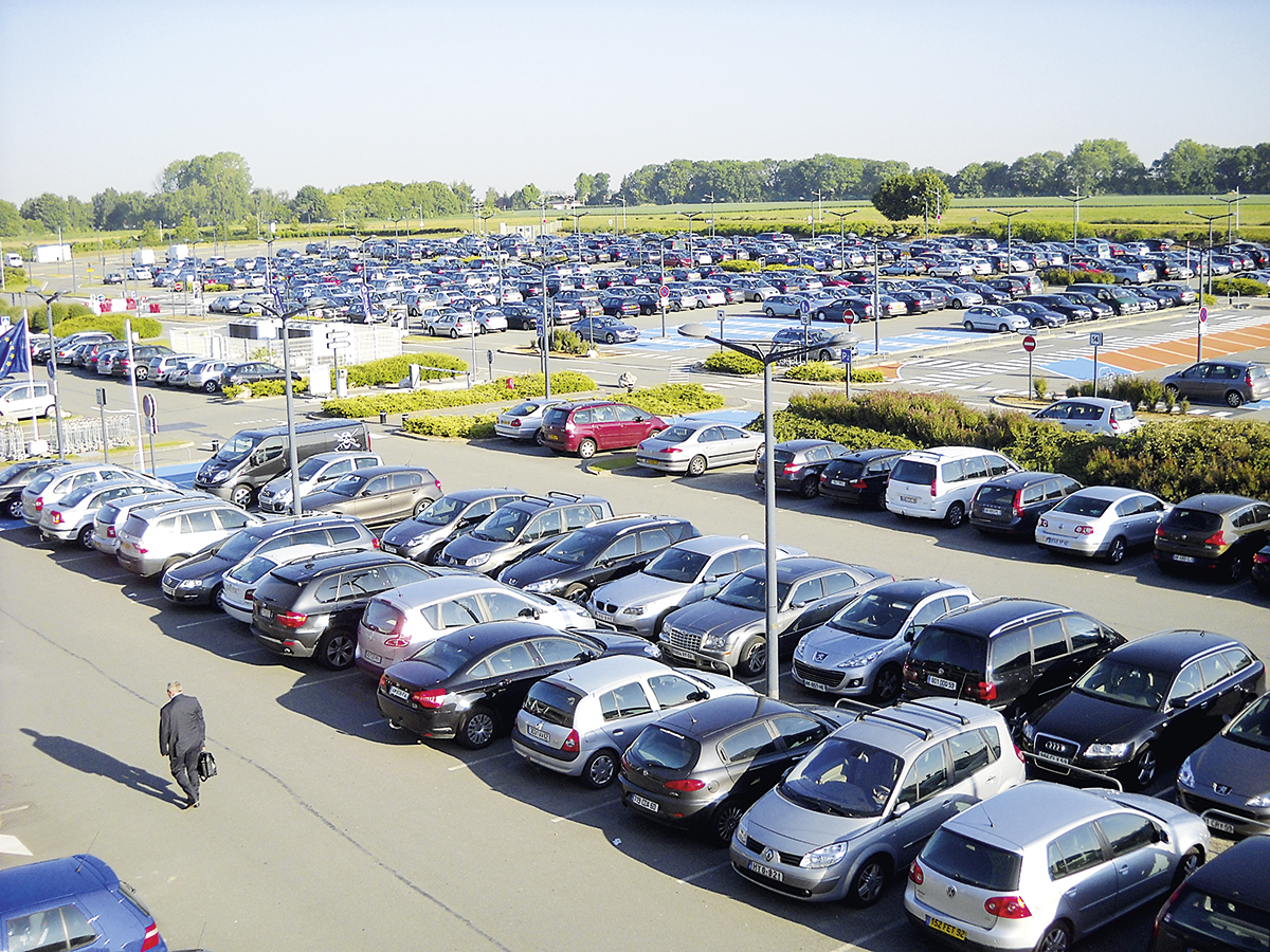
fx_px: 1504
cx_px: 635
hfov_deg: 45.8
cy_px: 476
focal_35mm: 41
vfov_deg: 35.1
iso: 64
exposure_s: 1/154
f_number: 5.5
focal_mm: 6.72
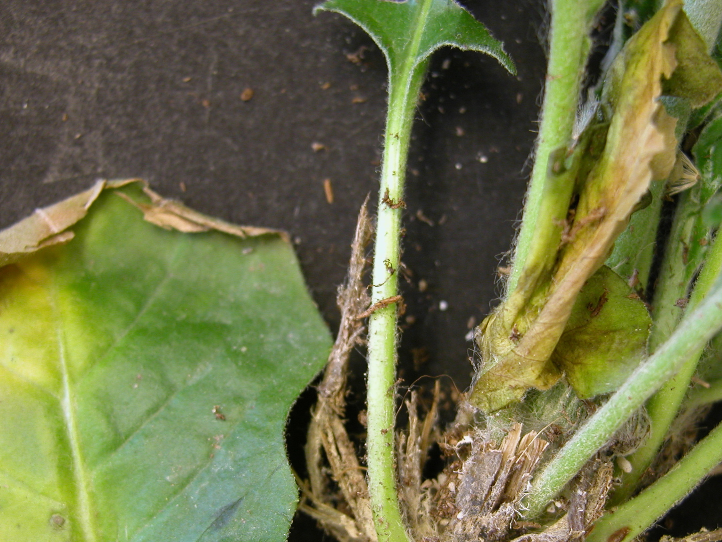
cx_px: 347
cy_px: 364
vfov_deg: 19.6
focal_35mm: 75
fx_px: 1564
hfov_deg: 26.0
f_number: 3.1
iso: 100
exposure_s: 1/6.3
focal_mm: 13.7
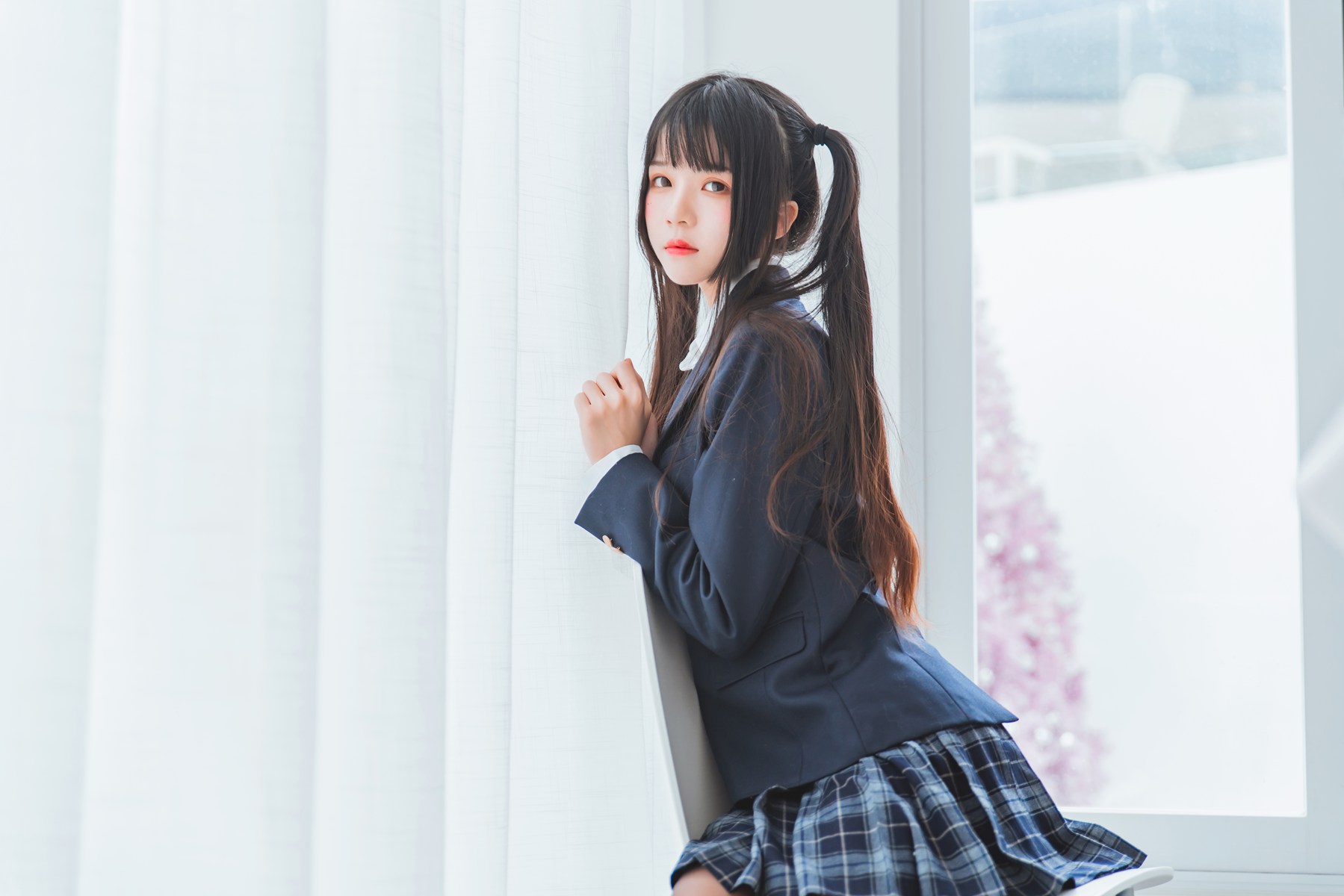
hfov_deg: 35.0
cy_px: 448
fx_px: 2128
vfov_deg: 23.8
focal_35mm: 57
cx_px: 672
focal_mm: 57
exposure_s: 1/160
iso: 320
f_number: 2.8
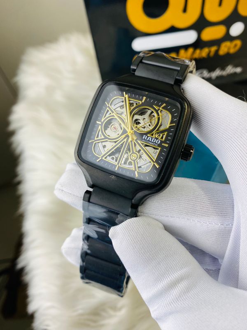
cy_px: 165
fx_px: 238
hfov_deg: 54.9
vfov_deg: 69.4
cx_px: 124
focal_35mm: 25
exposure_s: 1/100
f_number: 1.8
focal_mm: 4.25
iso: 32
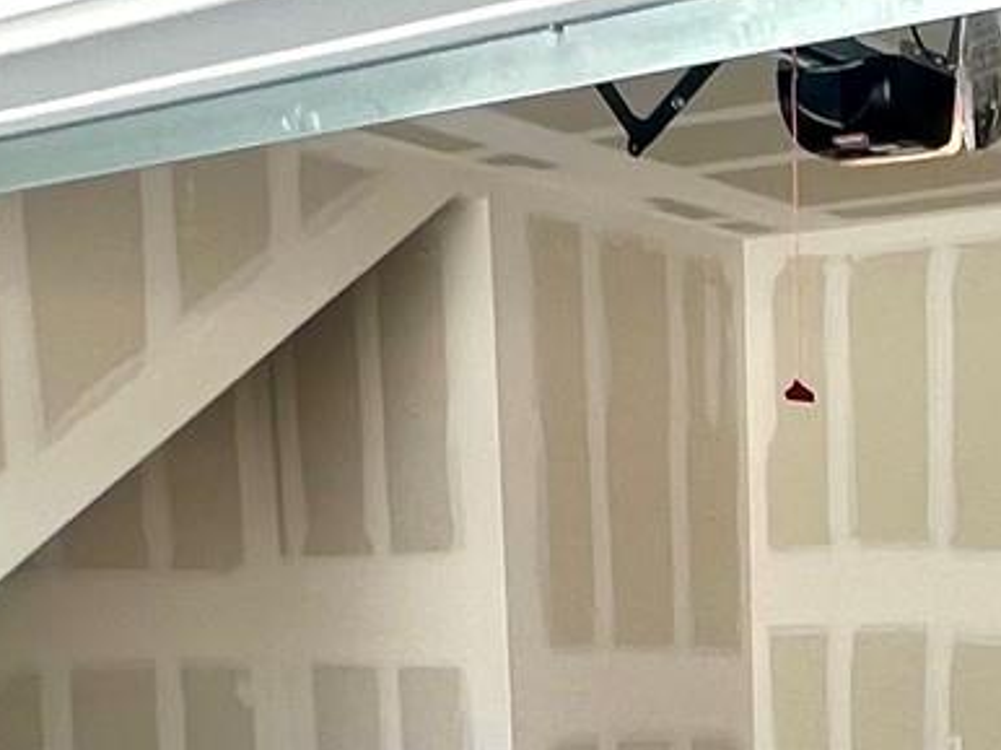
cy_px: 1085
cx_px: 1006
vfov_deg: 19.0
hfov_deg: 26.6
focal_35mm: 69
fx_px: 1994
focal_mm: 1.57
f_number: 1.8
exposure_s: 1/197
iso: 32
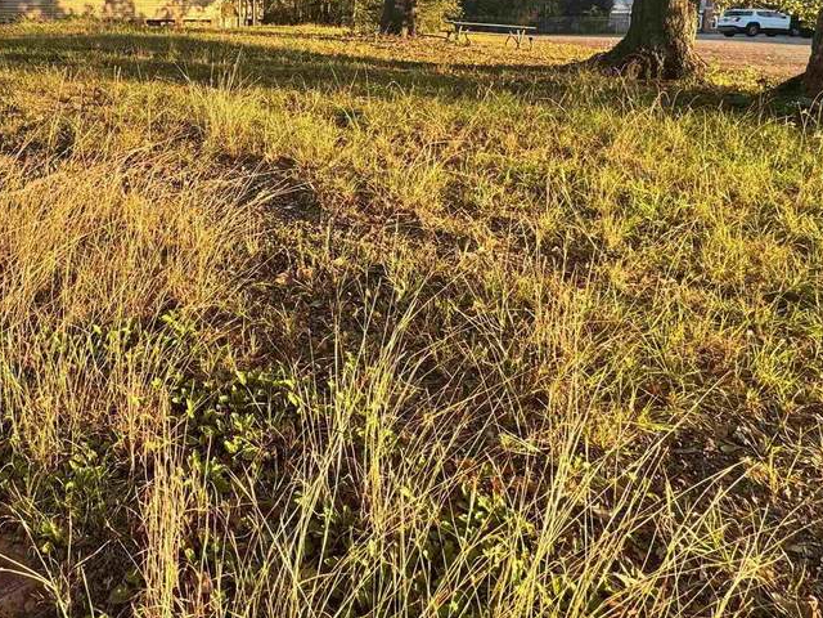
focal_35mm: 28
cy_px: 106
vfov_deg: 46.6
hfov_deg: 60.8
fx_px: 666
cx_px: 230
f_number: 2.2
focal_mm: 2.22
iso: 40
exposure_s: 1/335
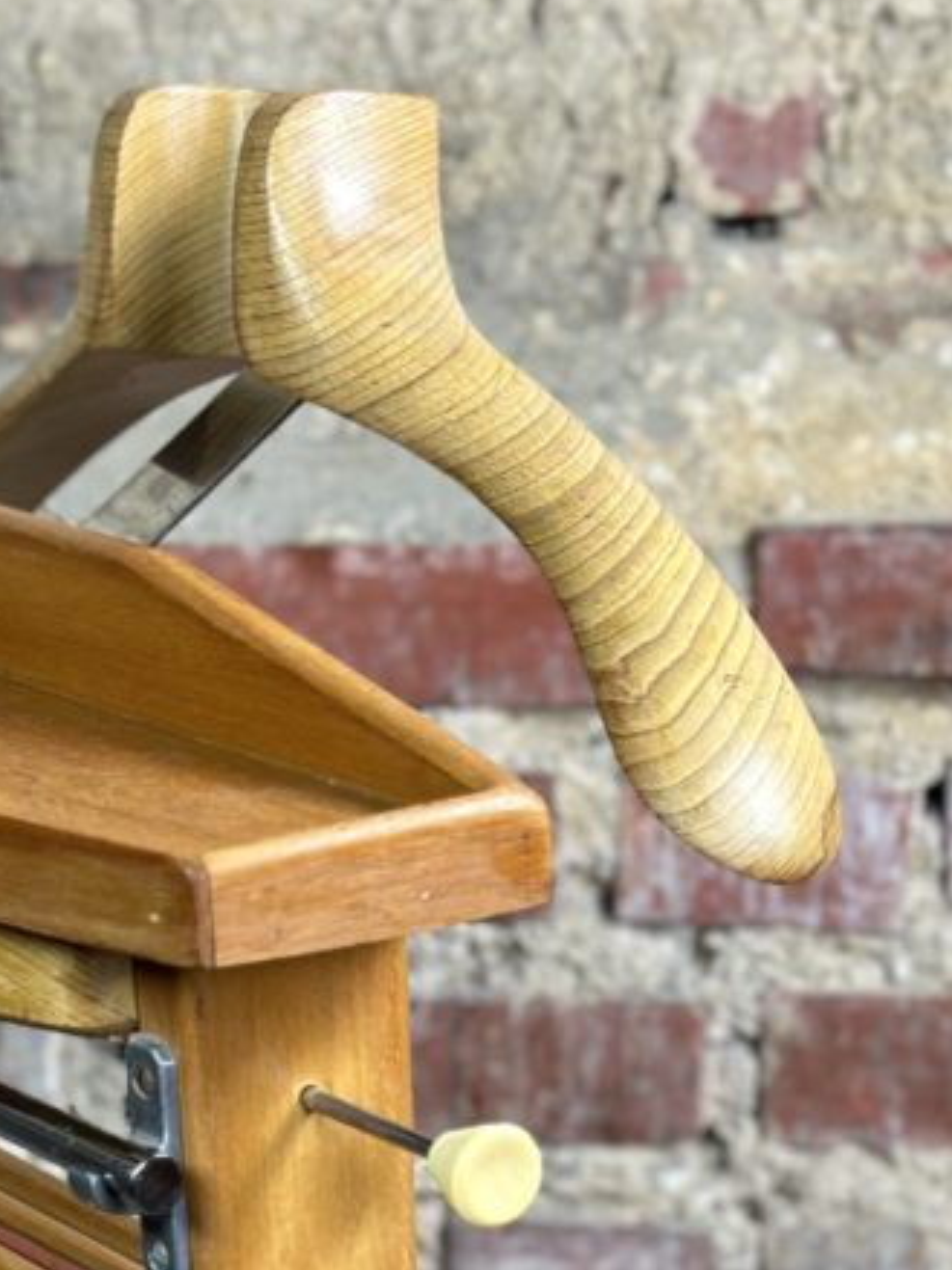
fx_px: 4109
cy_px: 1389
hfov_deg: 13.2
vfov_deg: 17.0
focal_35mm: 112
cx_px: 310
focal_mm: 6.86
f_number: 1.78
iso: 100
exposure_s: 1/50
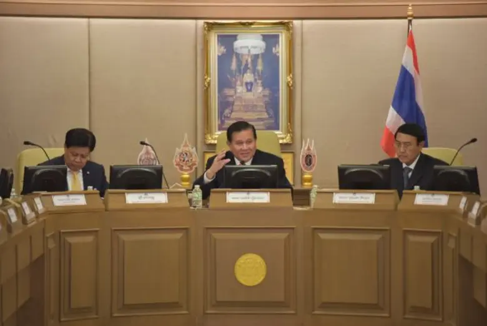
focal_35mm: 200
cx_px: 244
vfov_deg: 6.9
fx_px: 2707
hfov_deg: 10.3
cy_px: 163
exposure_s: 1/160
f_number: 3.2
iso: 1600
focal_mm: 200
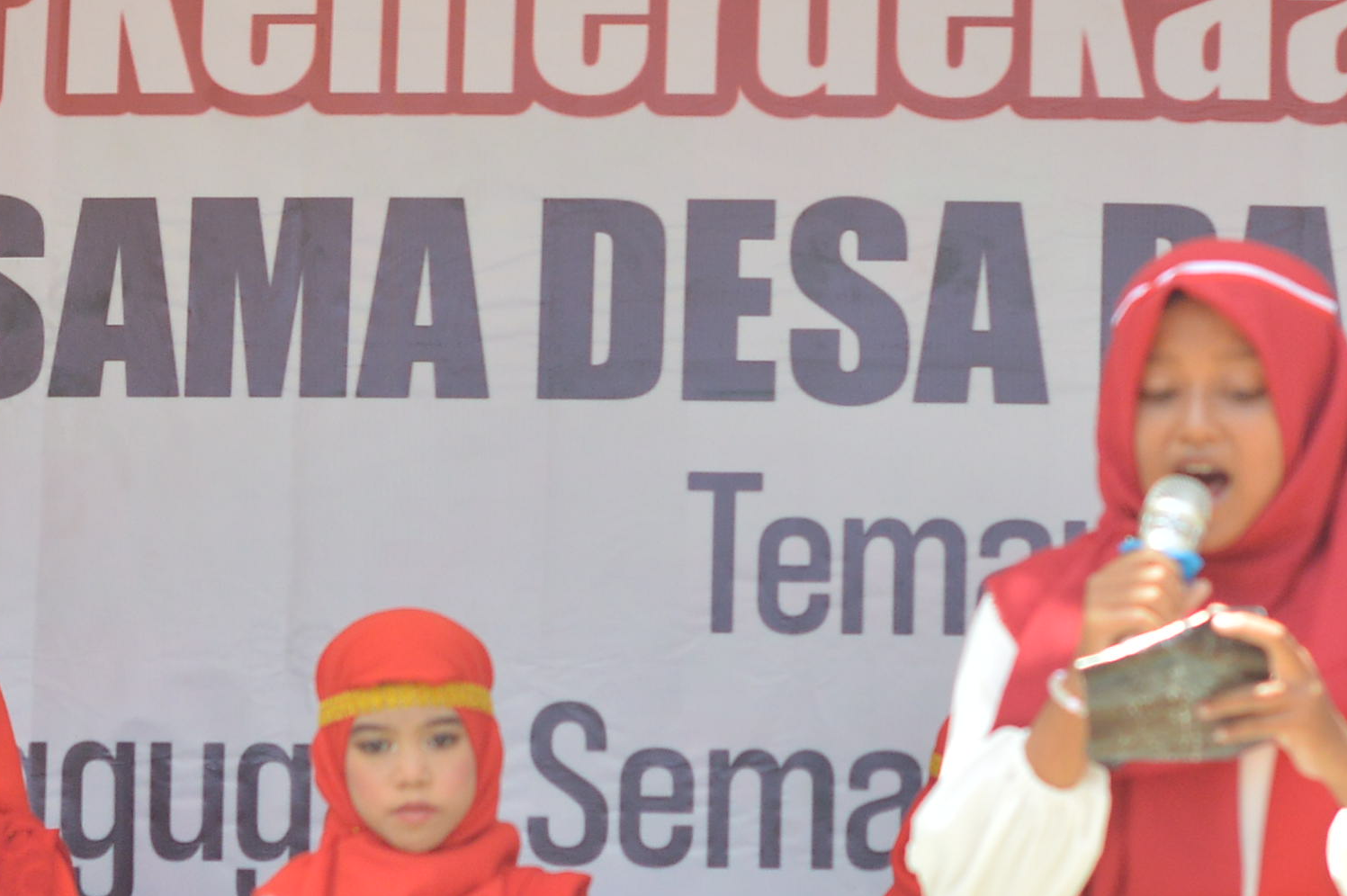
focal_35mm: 226
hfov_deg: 9.1
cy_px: 859
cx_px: 894
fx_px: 8450
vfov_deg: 6.1
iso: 400
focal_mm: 50
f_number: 4
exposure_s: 1/1250
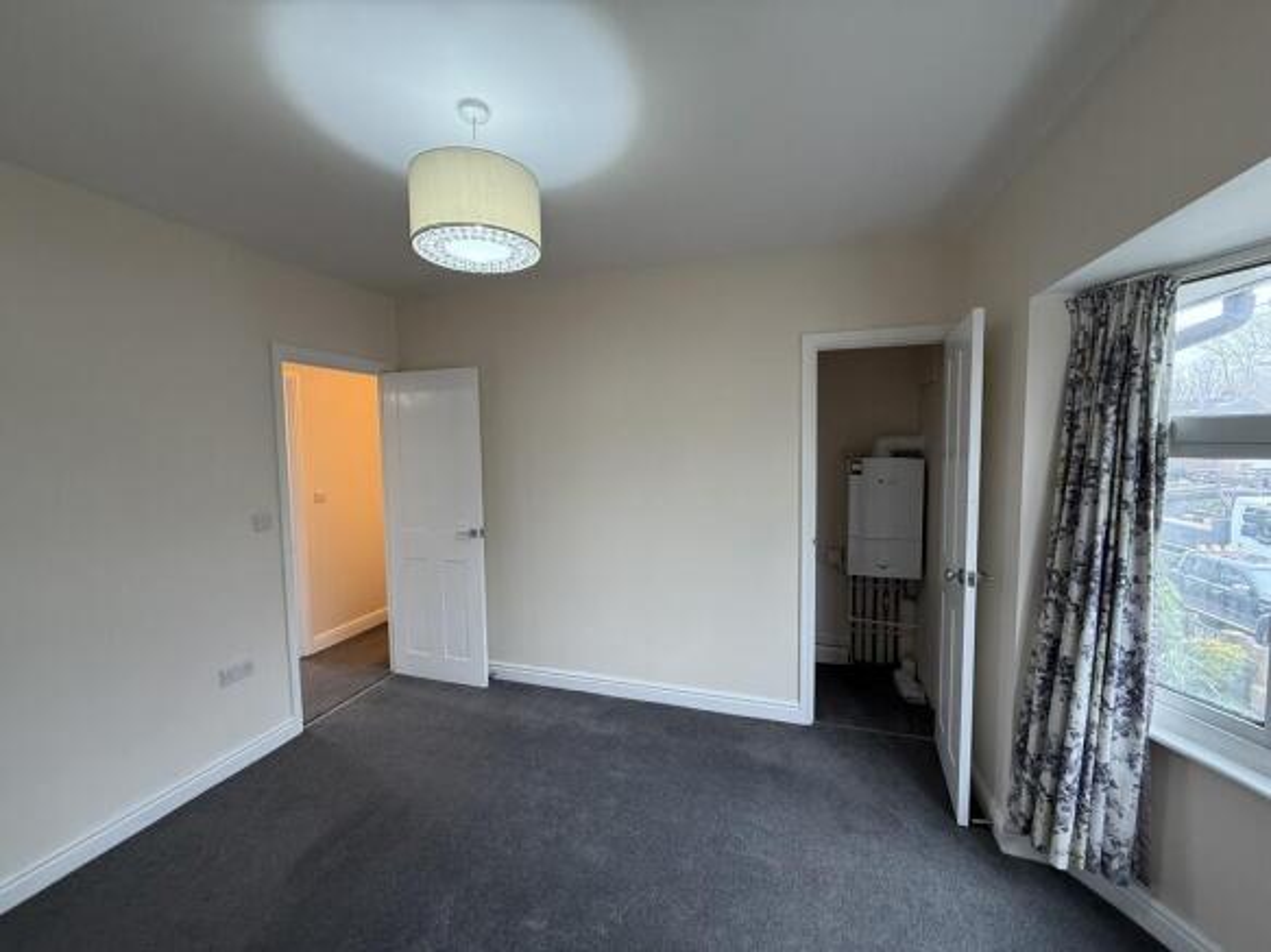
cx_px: 636
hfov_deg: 102.1
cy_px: 476
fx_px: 514
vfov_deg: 85.7
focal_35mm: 14
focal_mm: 2.22
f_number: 2.2
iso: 200
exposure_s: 1/50
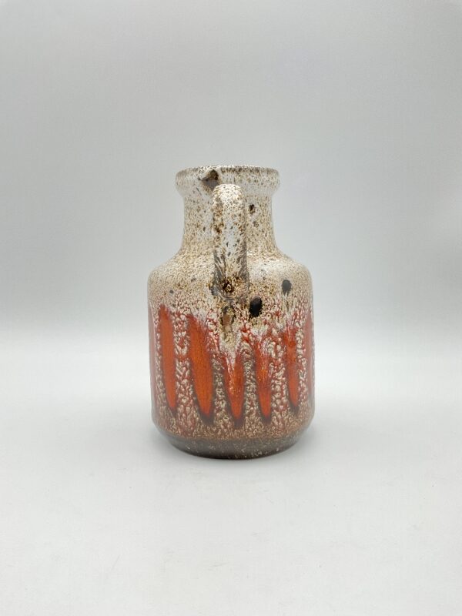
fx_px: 516
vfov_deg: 61.7
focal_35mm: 29
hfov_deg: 48.2
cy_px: 308
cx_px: 231
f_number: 1.8
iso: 20
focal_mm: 3
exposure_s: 1/120
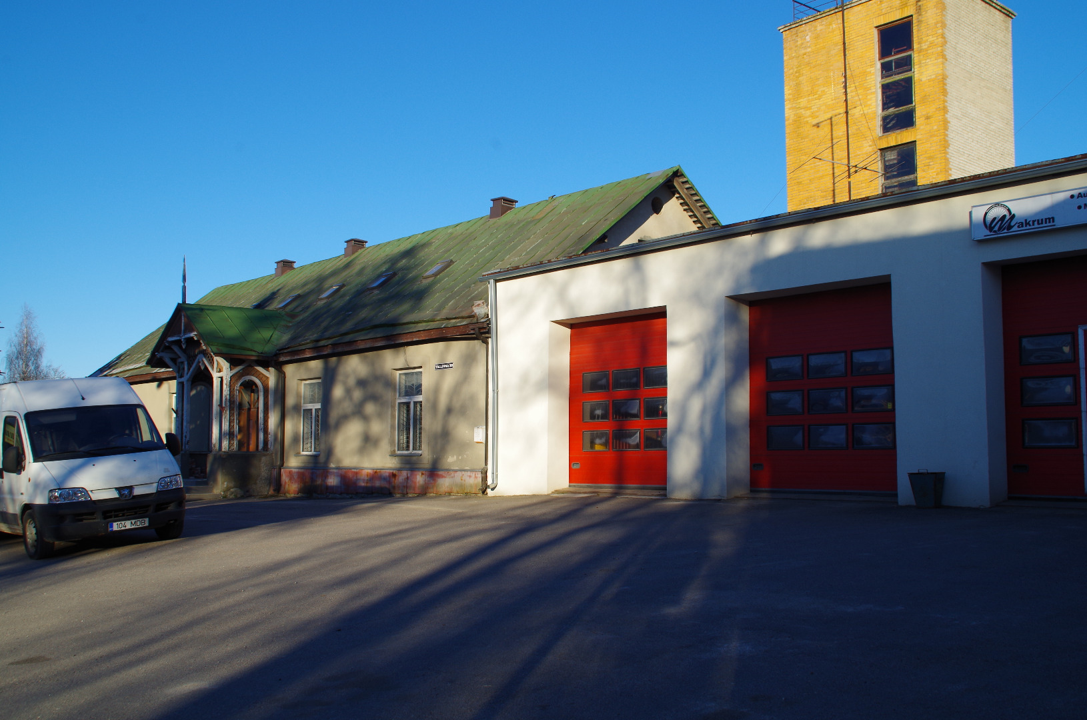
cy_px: 360
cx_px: 544
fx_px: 1085
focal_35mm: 36
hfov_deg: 53.2
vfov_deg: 36.7
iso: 125
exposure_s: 1/125
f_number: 11
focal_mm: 24
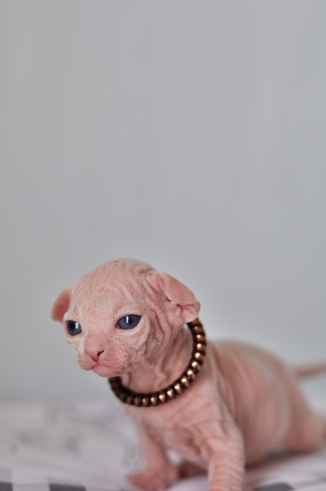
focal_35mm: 75
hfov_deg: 18.1
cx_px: 163
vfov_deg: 27.0
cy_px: 246
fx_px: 1021
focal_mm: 50
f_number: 2.5
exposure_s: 1/640
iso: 500
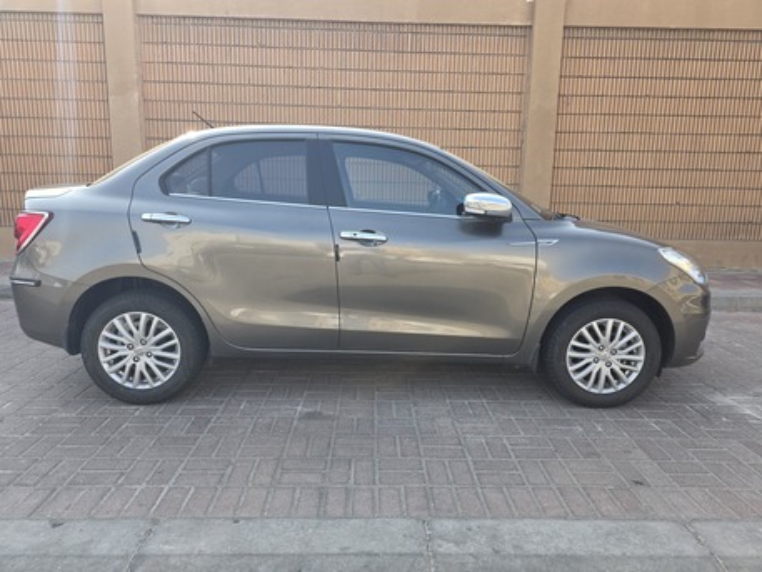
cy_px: 286
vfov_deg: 58.9
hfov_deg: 73.9
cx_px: 381
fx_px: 506
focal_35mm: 23
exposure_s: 1/1279
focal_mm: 6.3
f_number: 1.7
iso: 80
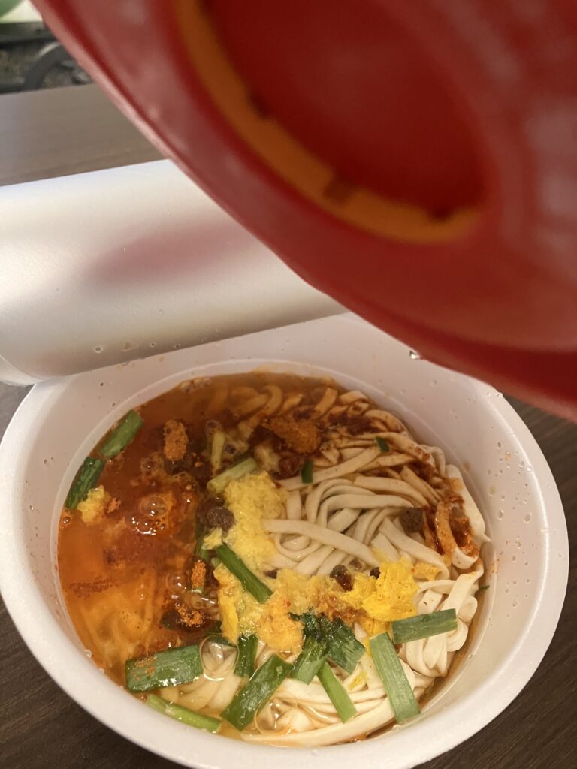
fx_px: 622
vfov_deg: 63.4
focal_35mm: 28
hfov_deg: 49.7
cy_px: 384
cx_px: 288
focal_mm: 3.99
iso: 320
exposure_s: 1/43
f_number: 1.8
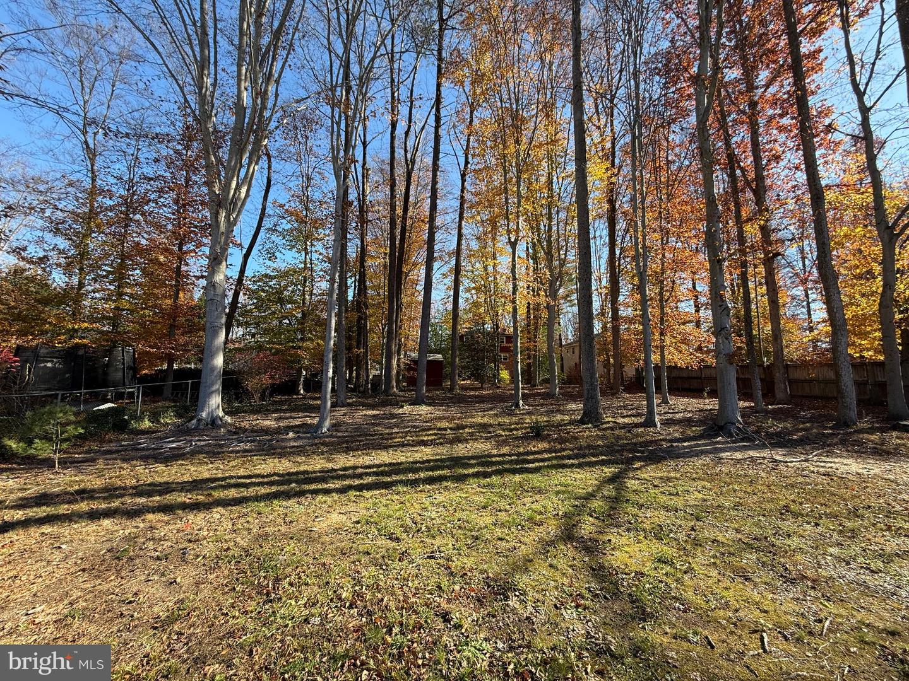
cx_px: 454
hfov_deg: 102.1
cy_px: 340
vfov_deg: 85.7
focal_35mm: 14
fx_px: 368
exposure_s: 1/439
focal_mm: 2.22
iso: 50
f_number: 2.2
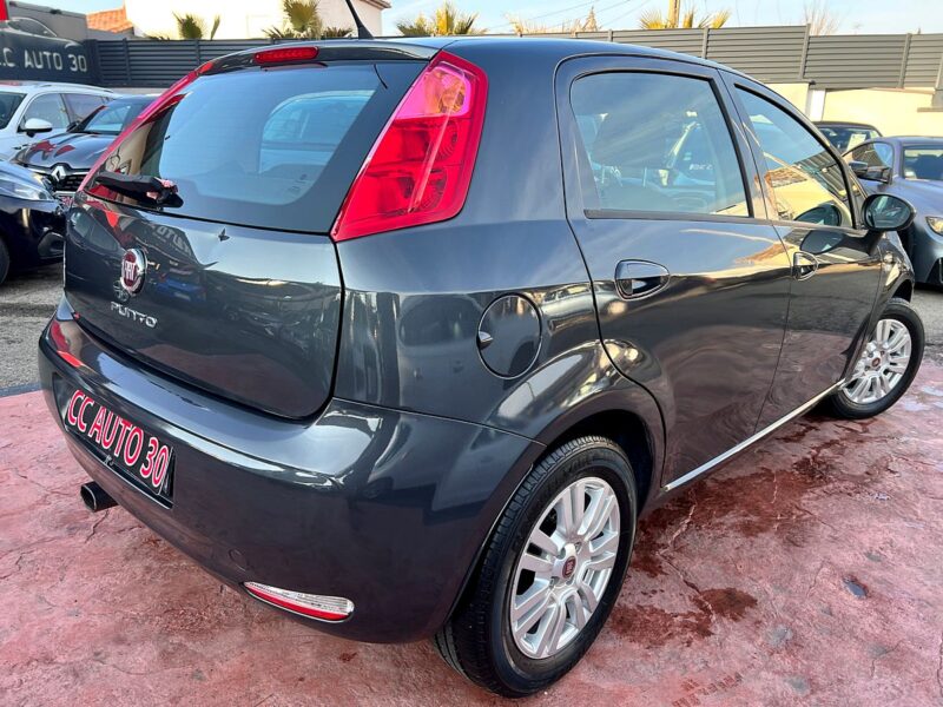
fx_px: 708
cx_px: 472
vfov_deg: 53.1
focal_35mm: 26
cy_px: 354
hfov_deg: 67.3
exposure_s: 1/383
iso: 50
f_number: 1.5
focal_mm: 5.7
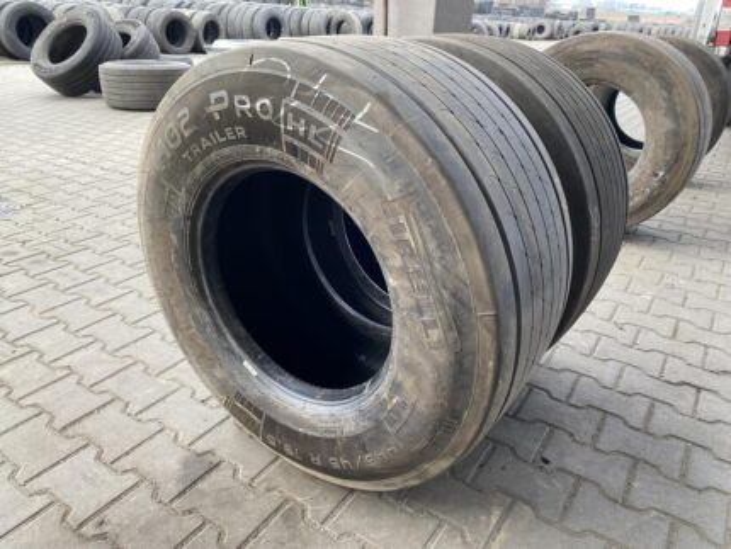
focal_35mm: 26
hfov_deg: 67.3
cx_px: 366
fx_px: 549
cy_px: 274
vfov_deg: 53.1
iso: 32
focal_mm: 4.25
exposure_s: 1/122
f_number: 1.8
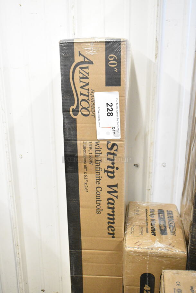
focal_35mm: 36
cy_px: 146
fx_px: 294
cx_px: 98
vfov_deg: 53.1
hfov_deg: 36.9
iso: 6400
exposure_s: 1/200
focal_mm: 24
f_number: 5.6
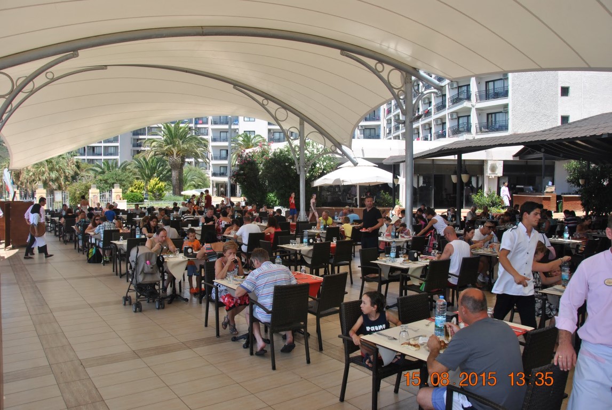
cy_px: 205
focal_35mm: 27
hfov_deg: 67.3
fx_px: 460
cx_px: 306
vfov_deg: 48.1
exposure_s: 1/200
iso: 100
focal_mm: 18
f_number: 7.1
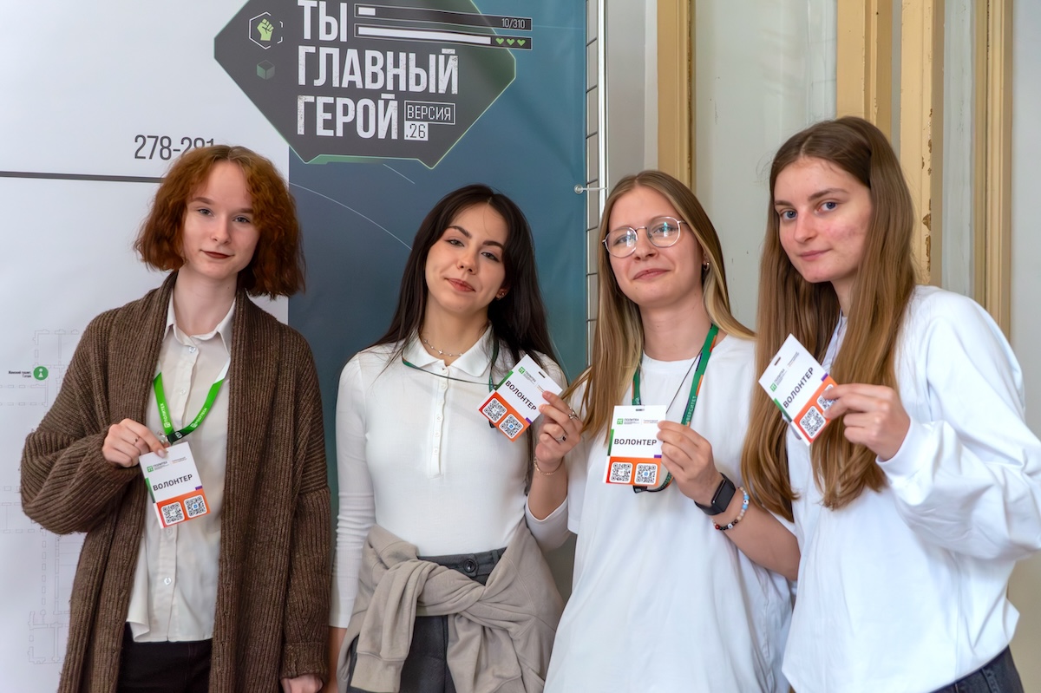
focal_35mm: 42
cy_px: 346
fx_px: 1214
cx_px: 520
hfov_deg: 46.4
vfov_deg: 31.9
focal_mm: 28
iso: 1600
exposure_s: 1/100
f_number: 4
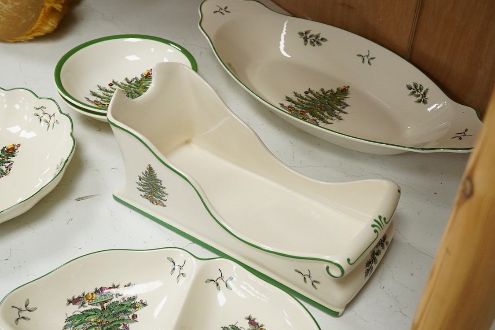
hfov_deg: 43.6
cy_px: 165
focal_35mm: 45
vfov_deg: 29.9
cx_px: 248
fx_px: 619
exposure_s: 1/200
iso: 2500
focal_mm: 30
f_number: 10
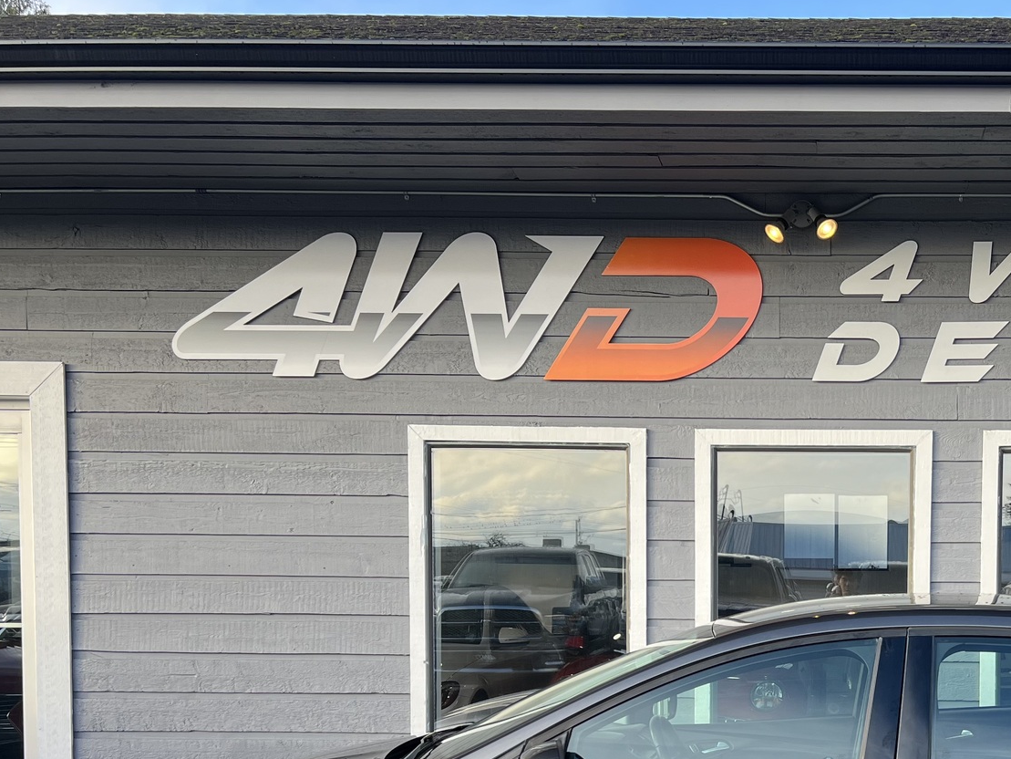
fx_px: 1402
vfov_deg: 29.2
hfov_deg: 38.2
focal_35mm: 48
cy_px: 665
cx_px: 809
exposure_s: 1/495
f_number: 1.5
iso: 50
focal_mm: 5.7
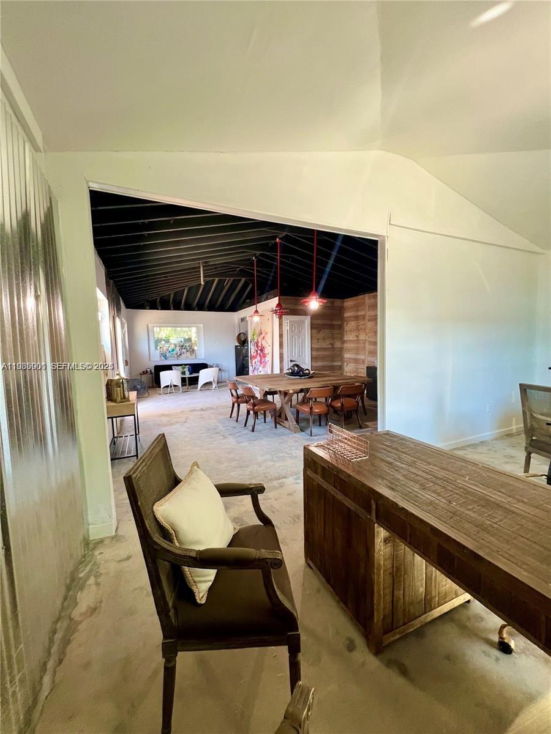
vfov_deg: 106.2
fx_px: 276
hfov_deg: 89.9
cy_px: 367
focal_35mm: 13
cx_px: 276
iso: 125
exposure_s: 1/60
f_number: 1.8
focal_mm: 1.57
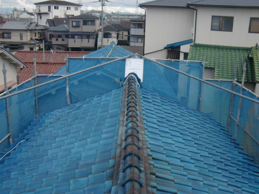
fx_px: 284
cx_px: 130
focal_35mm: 38
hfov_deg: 49.0
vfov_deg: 37.7
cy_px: 97
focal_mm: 6.66
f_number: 3.9
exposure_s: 1/320
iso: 64
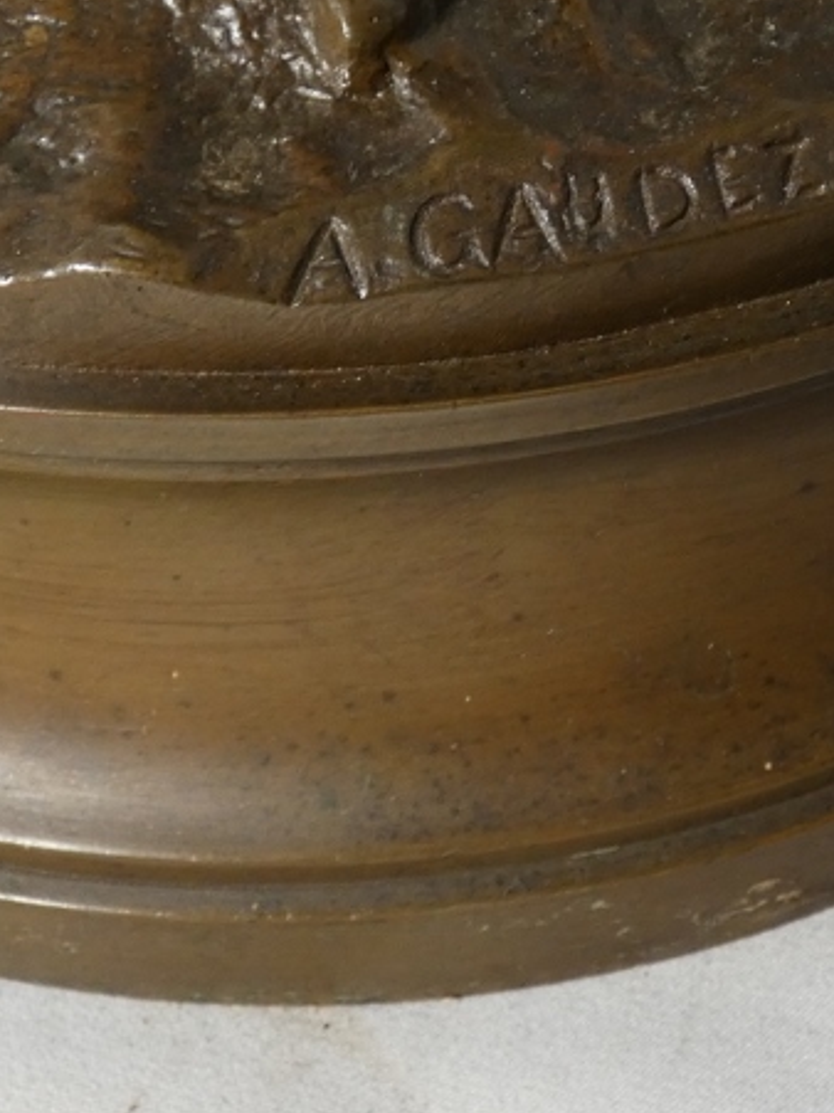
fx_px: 1896
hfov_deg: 24.6
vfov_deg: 32.6
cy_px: 466
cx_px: 587
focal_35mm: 59
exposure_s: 1/80
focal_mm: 4.6
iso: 250
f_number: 3.1
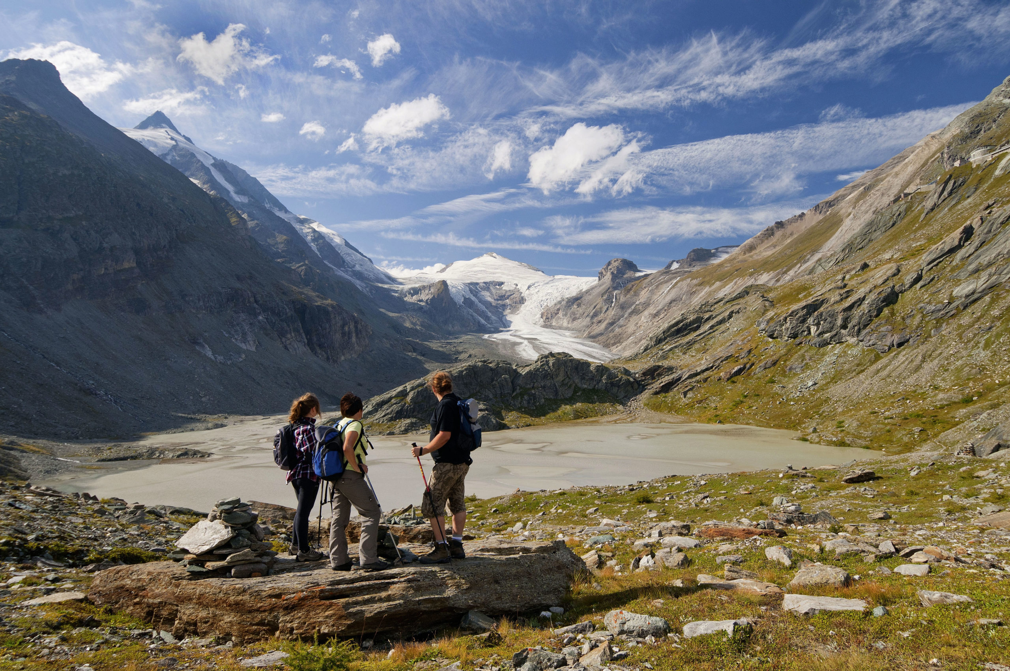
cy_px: 336
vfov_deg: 53.0
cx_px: 505
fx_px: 672
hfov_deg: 73.8
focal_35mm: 24
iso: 200
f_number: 6.3
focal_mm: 16
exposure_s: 1/200
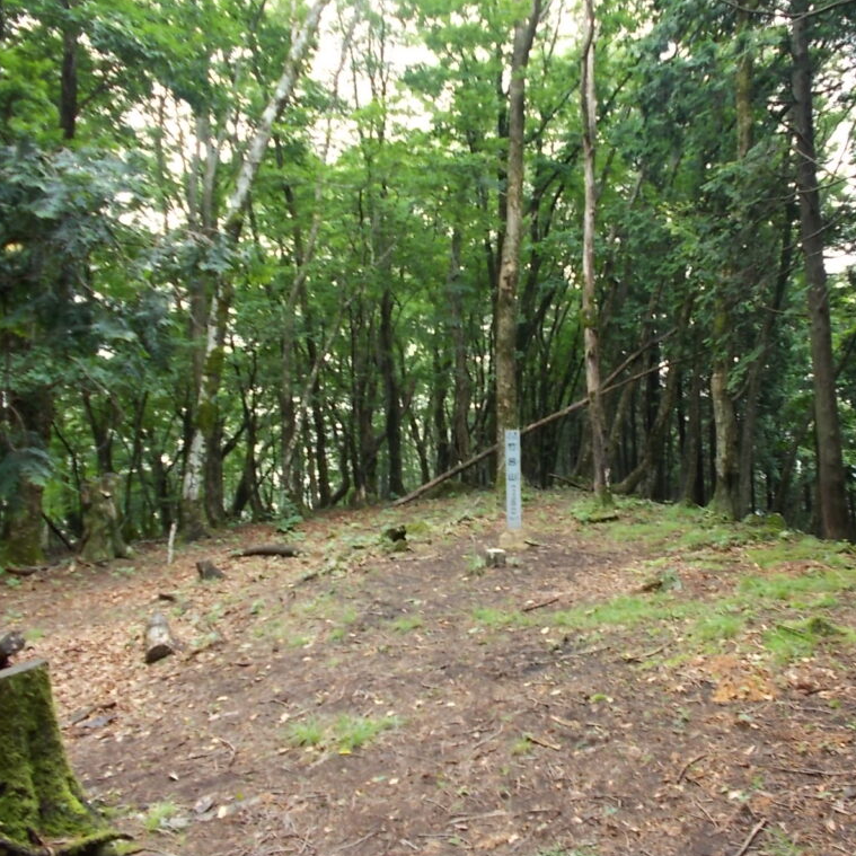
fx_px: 867
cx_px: 505
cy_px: 427
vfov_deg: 52.5
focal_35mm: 31
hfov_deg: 52.2
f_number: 3.2
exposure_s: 1/40
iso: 80
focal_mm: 4.6
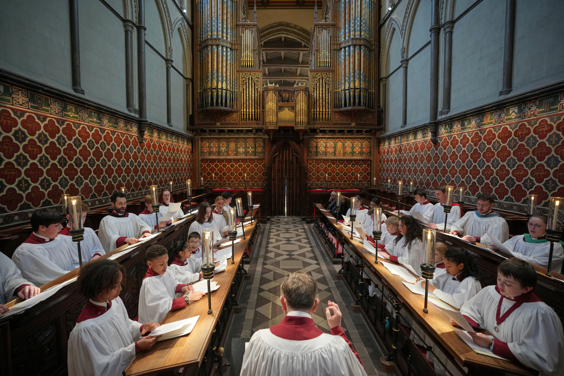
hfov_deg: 96.8
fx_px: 251
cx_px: 282
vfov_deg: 73.7
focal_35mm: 16
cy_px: 188
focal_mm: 16
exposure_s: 1/80
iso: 1600
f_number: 2.8
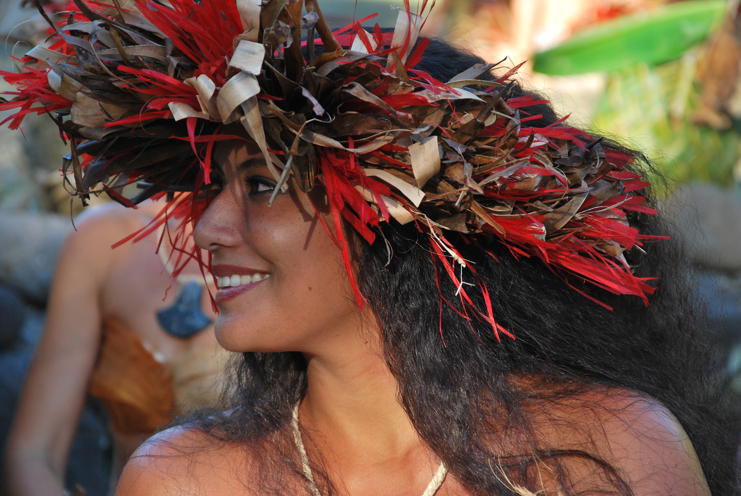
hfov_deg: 13.0
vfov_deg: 8.7
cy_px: 248
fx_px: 3246
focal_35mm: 158
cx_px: 370
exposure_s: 1/125
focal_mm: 105
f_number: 5.6
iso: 220
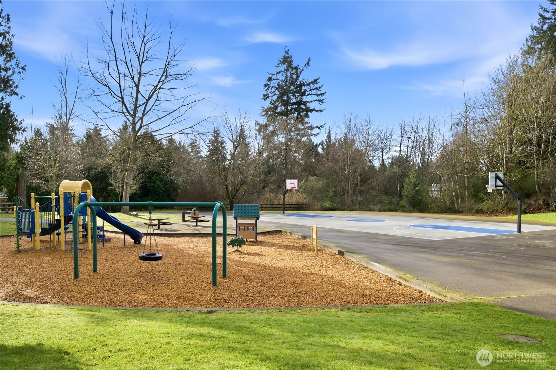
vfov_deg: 49.5
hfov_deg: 69.4
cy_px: 185
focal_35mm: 26
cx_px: 278
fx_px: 401
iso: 400
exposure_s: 1/125
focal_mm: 26
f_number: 9
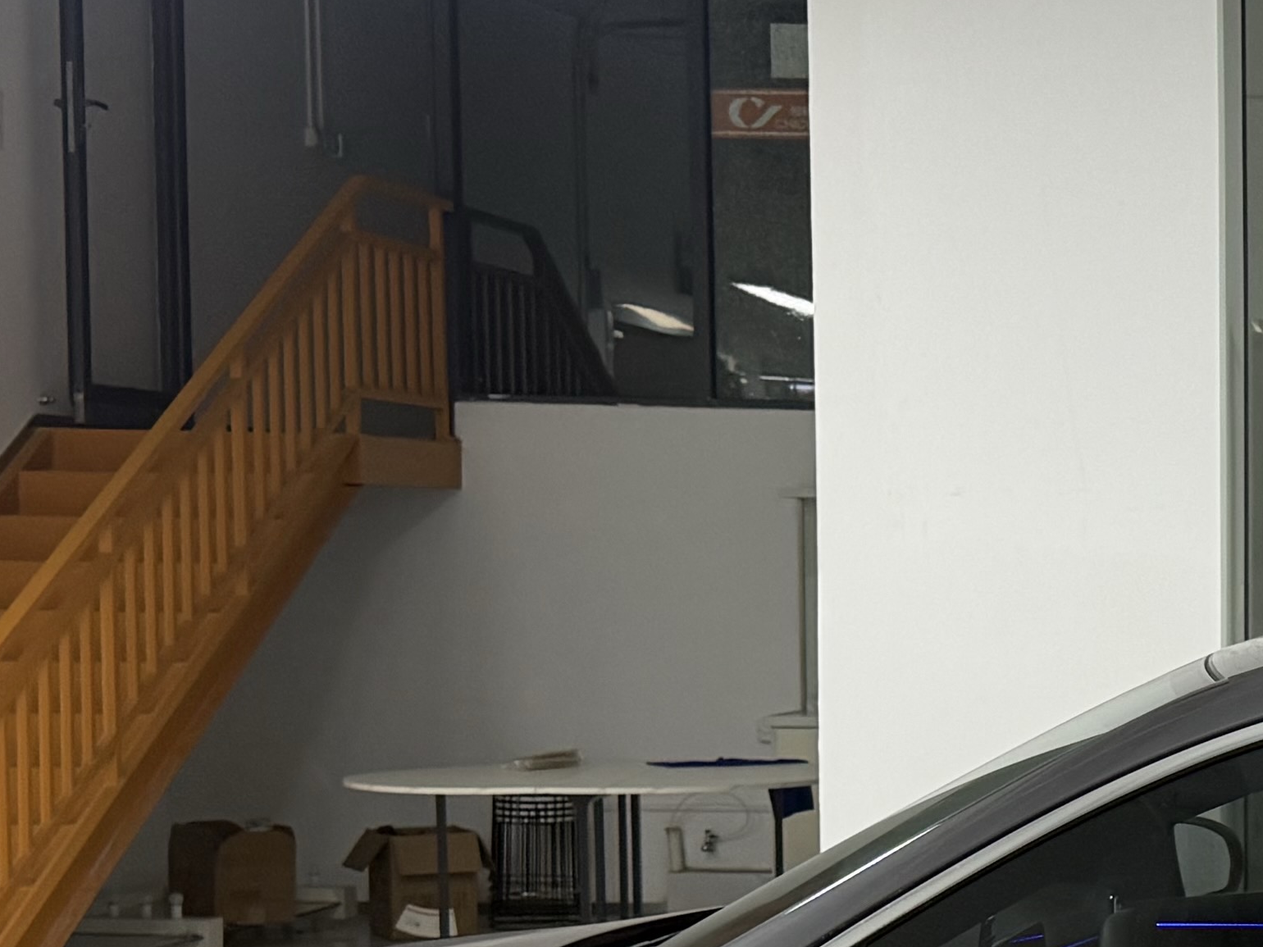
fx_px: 3247
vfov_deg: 16.4
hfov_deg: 20.4
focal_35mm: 89
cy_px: 794
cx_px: 1575
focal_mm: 6.76
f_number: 1.78
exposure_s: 1/100
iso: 200
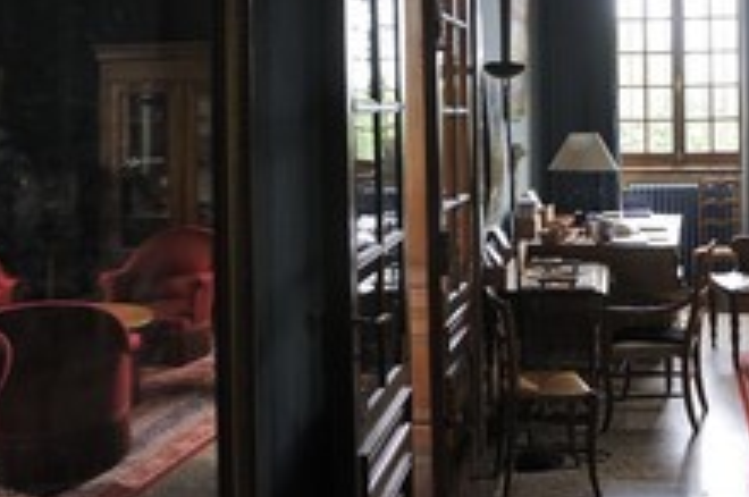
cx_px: 529
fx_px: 956
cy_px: 116
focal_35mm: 46
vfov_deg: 28.7
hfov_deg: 41.9
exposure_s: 1/40
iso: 800
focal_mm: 24
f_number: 5.6
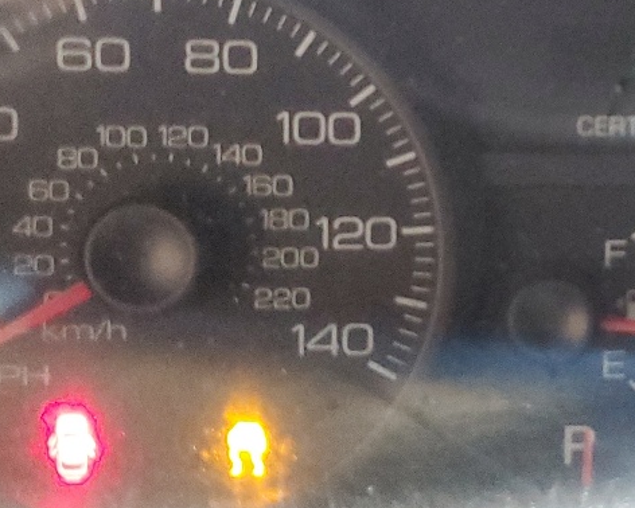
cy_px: 187
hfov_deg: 21.0
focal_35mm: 86
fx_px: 1617
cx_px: 725
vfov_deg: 17.8
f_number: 1.5
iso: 585
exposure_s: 1/15
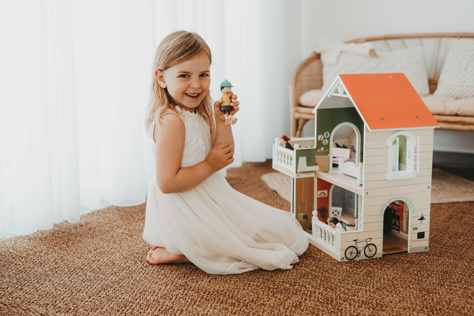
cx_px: 237
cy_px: 158
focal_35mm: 50
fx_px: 658
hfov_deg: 39.6
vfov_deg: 27.0
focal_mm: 50
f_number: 2.8
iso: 800
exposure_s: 1/250
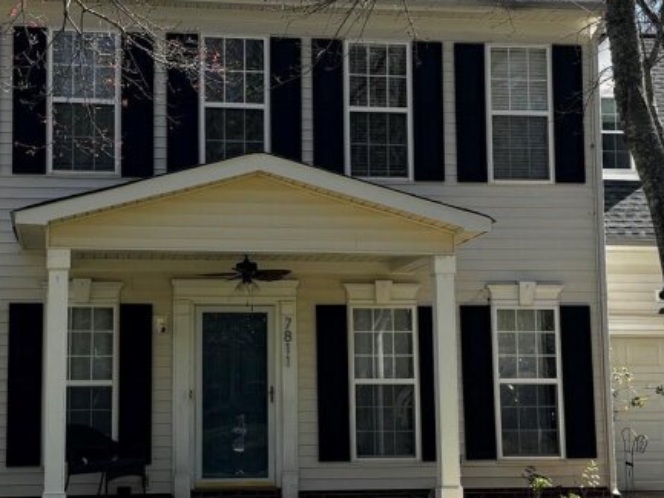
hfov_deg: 27.0
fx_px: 1381
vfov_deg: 20.4
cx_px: 305
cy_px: 264
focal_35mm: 72
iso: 50
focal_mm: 5.96
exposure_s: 1/2288
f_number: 1.6
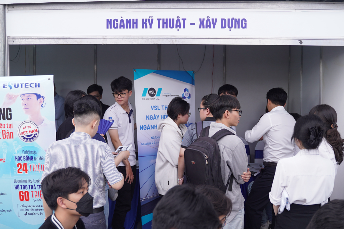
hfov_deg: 46.4
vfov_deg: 31.9
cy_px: 114
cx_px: 172
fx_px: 401
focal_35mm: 42
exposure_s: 1/320
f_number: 2.8
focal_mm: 28
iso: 200
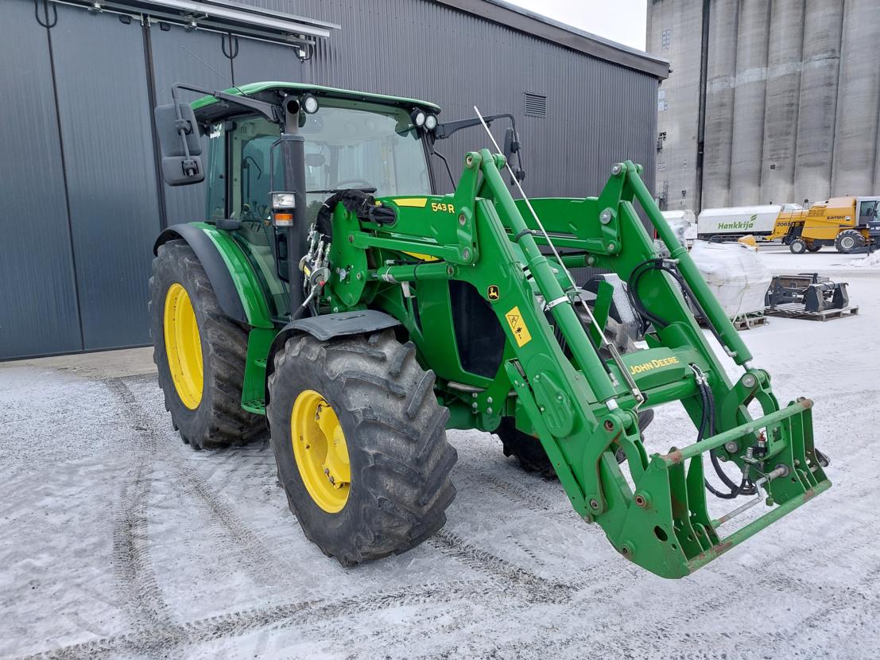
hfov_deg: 69.4
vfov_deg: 54.9
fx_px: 635
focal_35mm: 25
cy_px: 330
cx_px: 440
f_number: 1.8
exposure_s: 1/50
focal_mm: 5.23
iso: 100
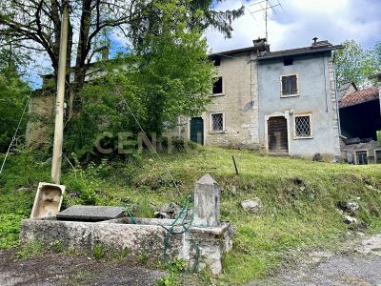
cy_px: 143
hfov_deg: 67.3
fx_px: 286
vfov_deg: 53.1
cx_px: 190
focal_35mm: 26
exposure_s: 1/769
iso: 50
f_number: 1.5
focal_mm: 5.7
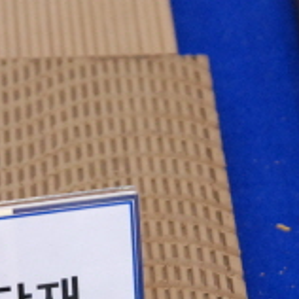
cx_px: 4
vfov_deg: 10.5
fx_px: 1612
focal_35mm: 165
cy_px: 272
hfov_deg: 10.5
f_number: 2.8
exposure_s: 1/100
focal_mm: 32
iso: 1600
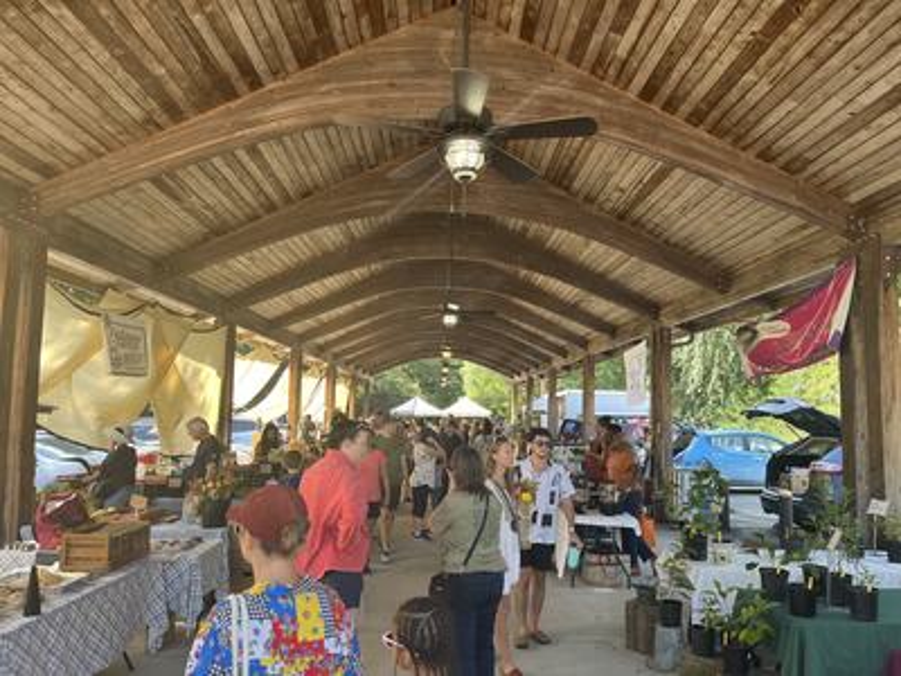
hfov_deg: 67.3
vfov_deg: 53.1
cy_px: 338
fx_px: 677
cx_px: 450
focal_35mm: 26
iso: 40
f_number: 1.6
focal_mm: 5.1
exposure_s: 1/170
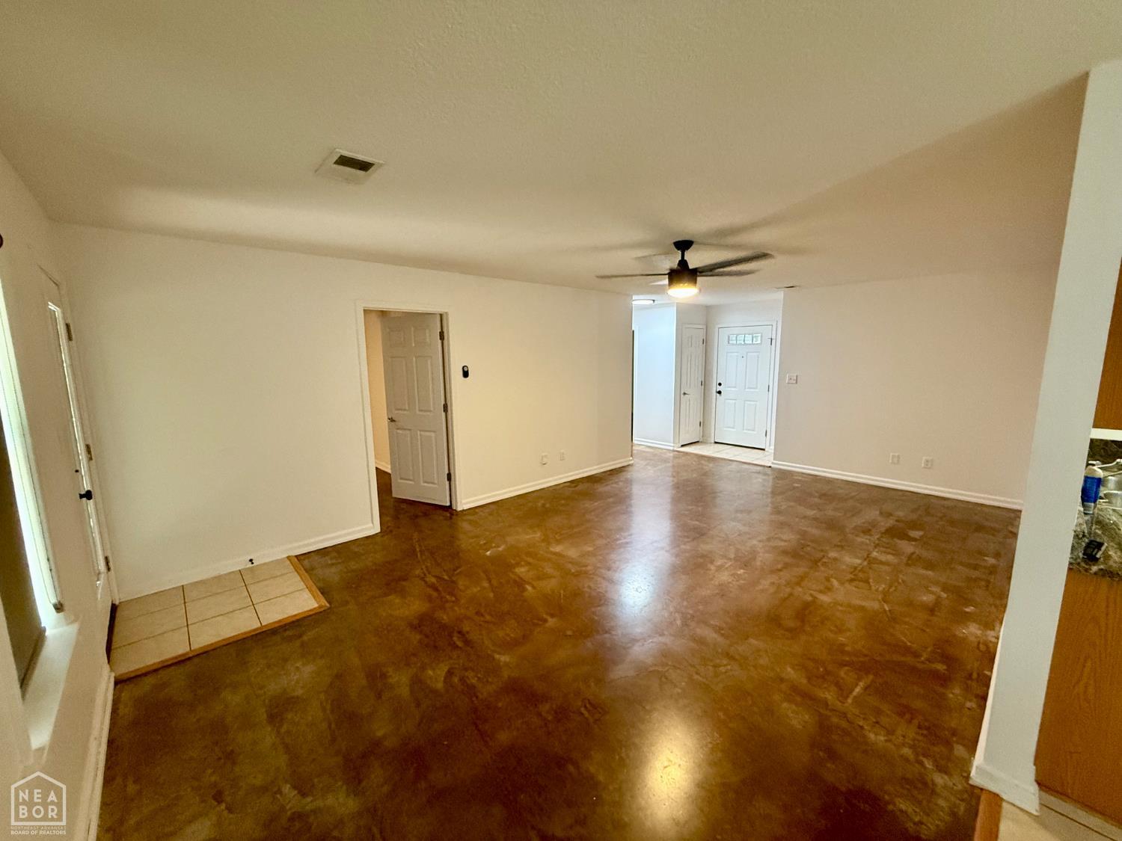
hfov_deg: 102.1
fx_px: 454
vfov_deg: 85.7
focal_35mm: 14
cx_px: 561
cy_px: 420
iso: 500
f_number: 2.2
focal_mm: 2.22
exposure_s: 1/60
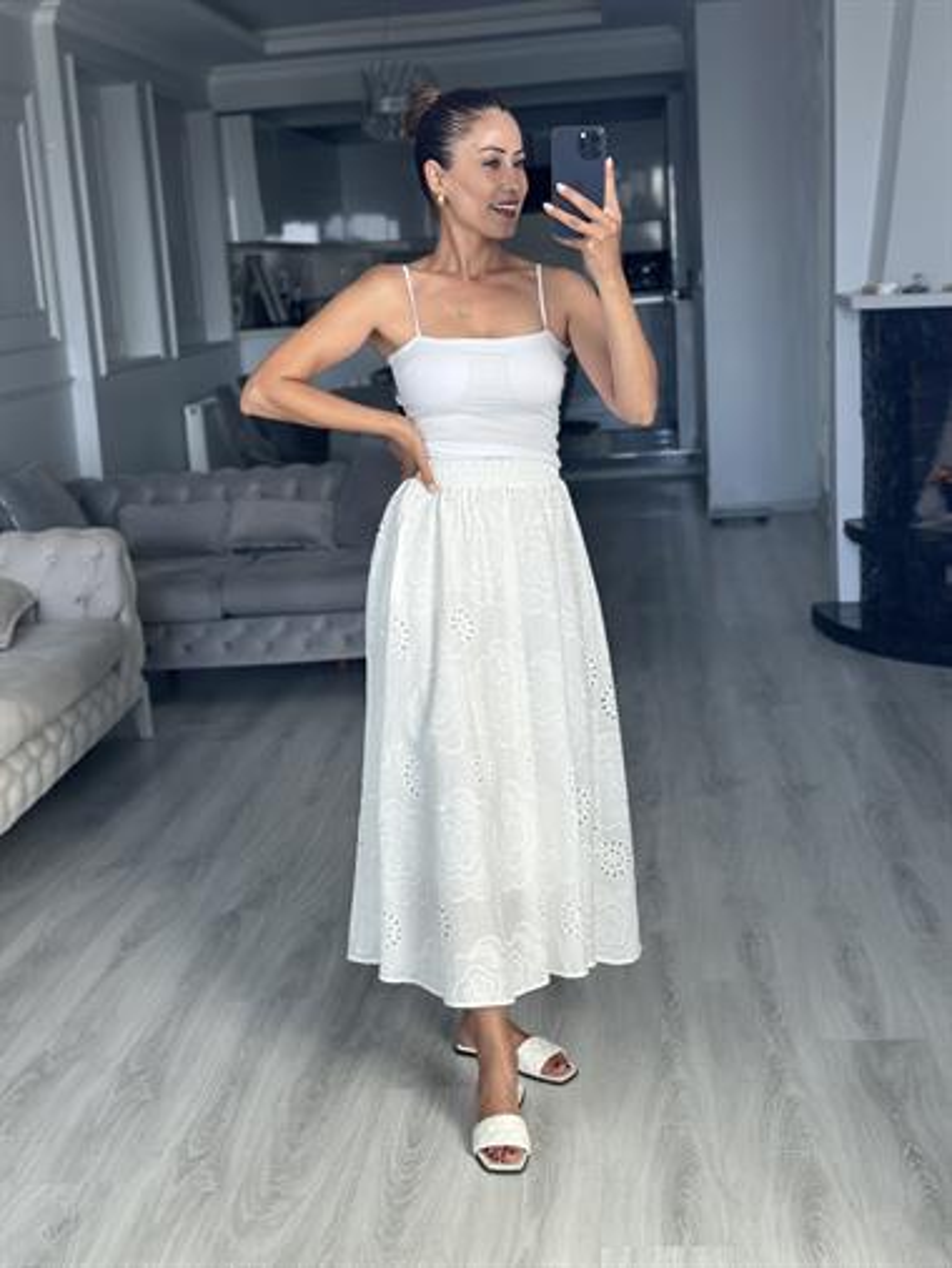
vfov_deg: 39.6
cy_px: 634
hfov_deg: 30.3
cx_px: 476
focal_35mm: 48
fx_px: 1759
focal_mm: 6.86
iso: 80
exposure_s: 1/158
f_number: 1.78
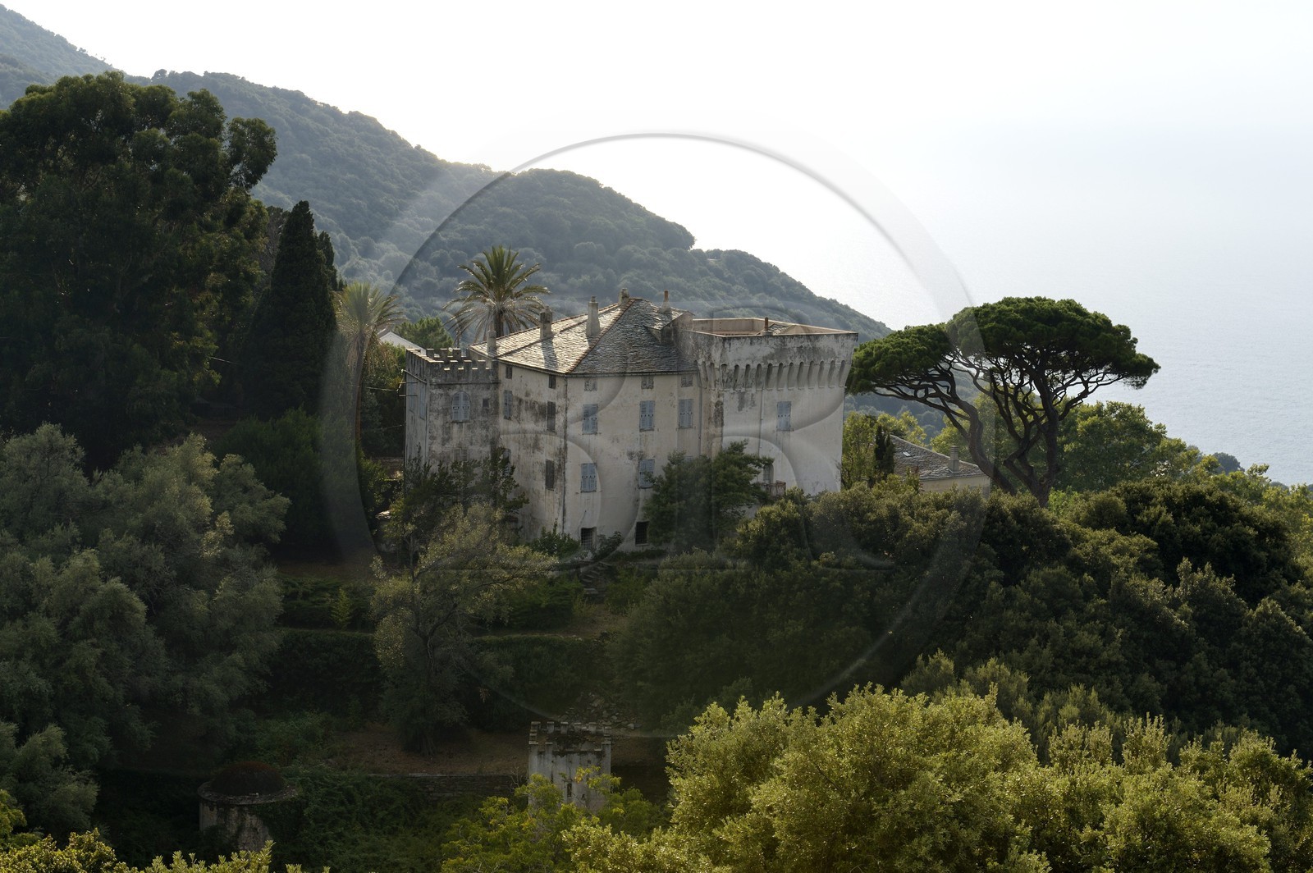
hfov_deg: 28.9
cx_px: 656
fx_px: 2551
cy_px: 436
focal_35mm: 70
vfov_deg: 19.4
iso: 200
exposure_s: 1/160
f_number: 13
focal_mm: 70
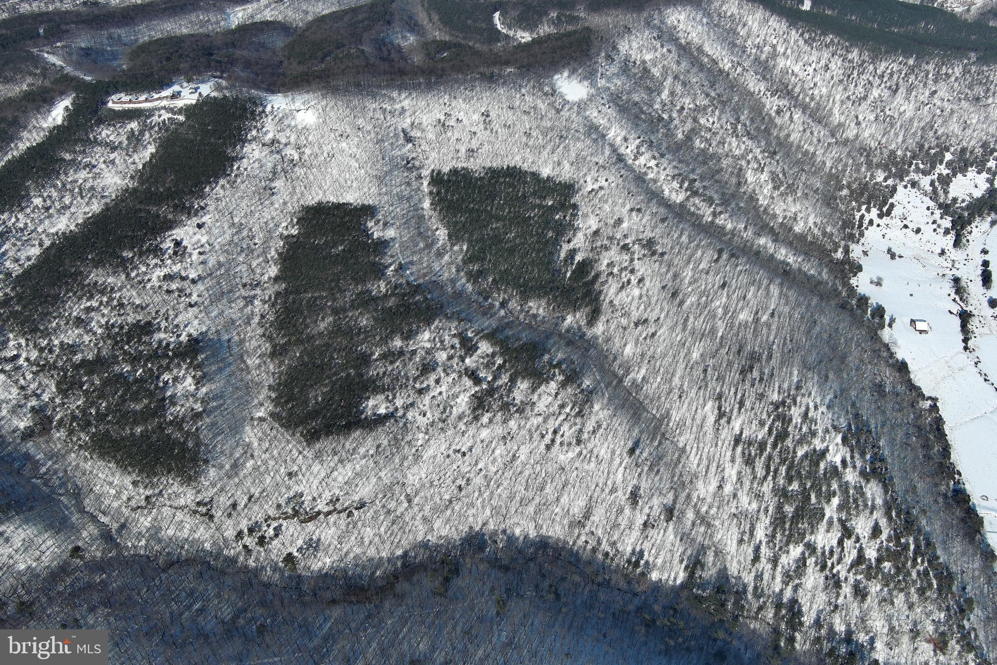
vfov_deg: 45.0
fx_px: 803
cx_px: 498
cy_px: 332
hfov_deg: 63.7
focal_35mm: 29
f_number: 2.8
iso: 100
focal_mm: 10.57
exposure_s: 1/1992
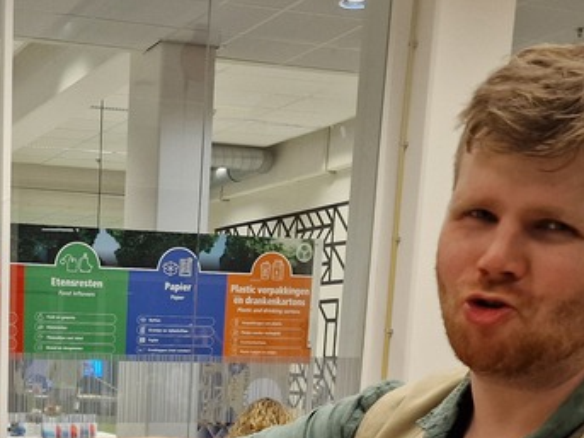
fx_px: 1130
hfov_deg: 28.0
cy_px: 569
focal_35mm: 67
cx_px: 75
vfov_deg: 20.1
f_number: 1.8
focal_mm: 6.4
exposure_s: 1/100
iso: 200
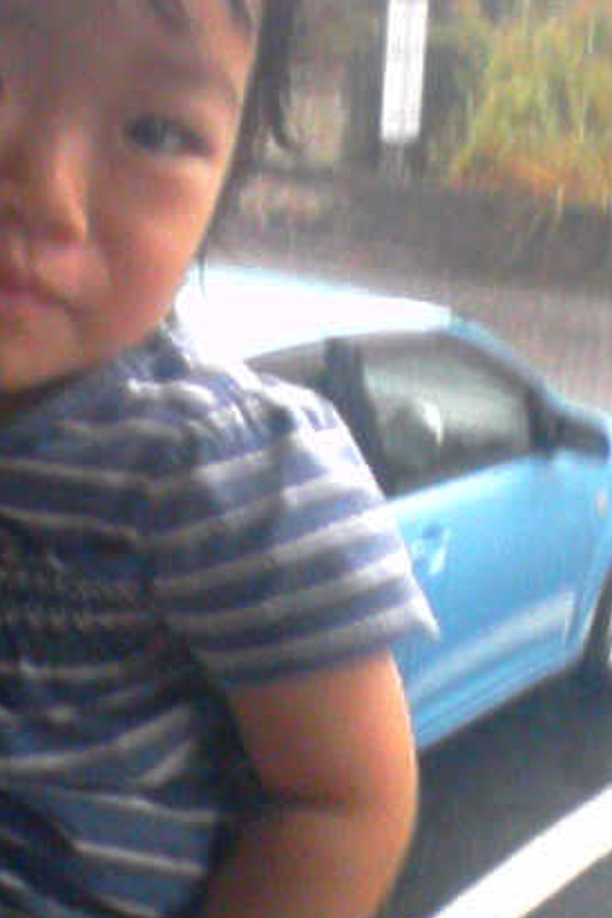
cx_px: 208
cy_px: 429
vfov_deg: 41.9
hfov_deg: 28.5
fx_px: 1198
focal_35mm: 47
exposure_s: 1/23.8
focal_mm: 1.5
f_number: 2.8
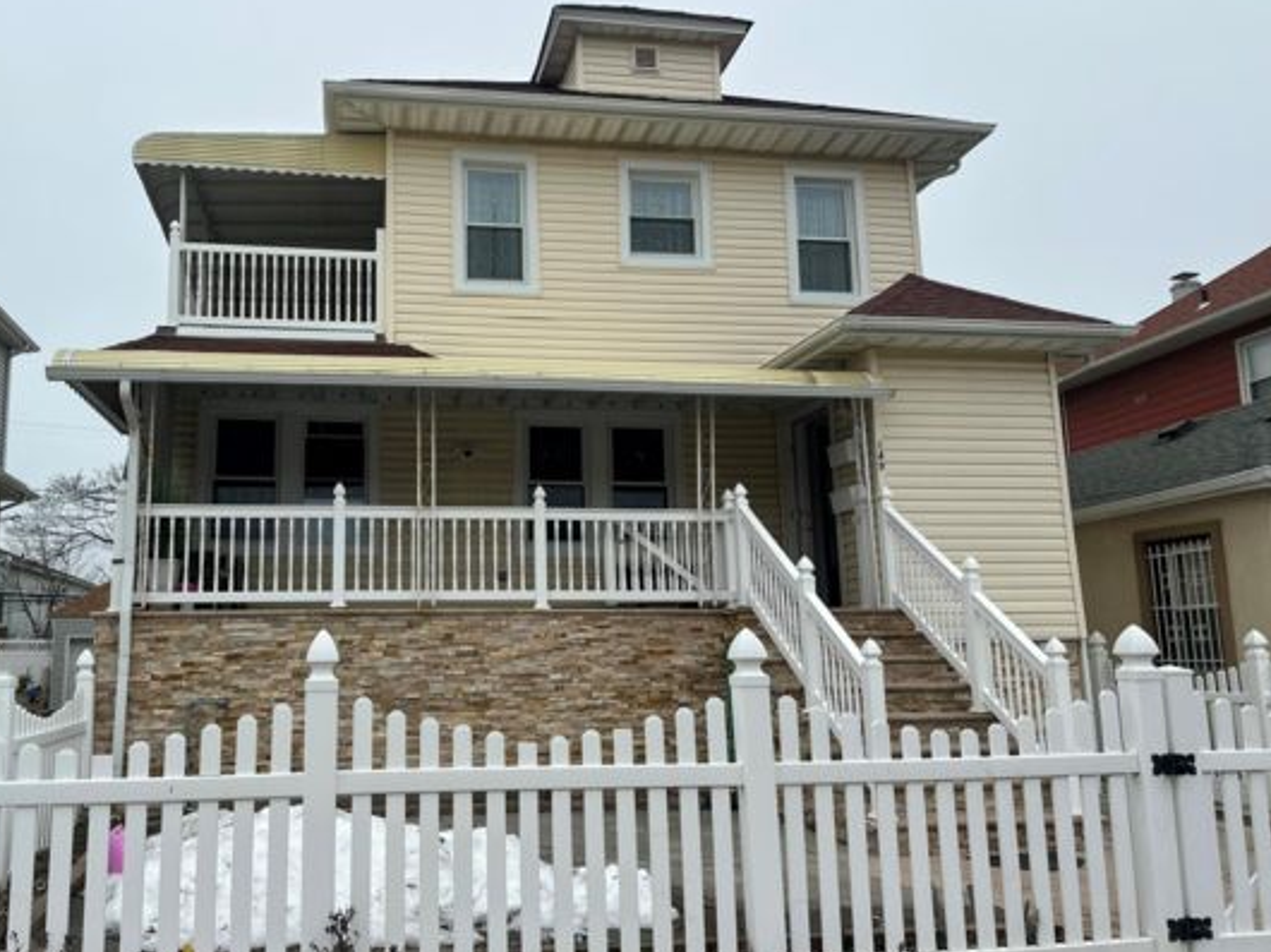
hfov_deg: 61.1
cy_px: 468
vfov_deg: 48.2
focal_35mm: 29
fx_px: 1064
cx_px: 506
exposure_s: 1/3597
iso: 80
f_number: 1.78
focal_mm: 6.86
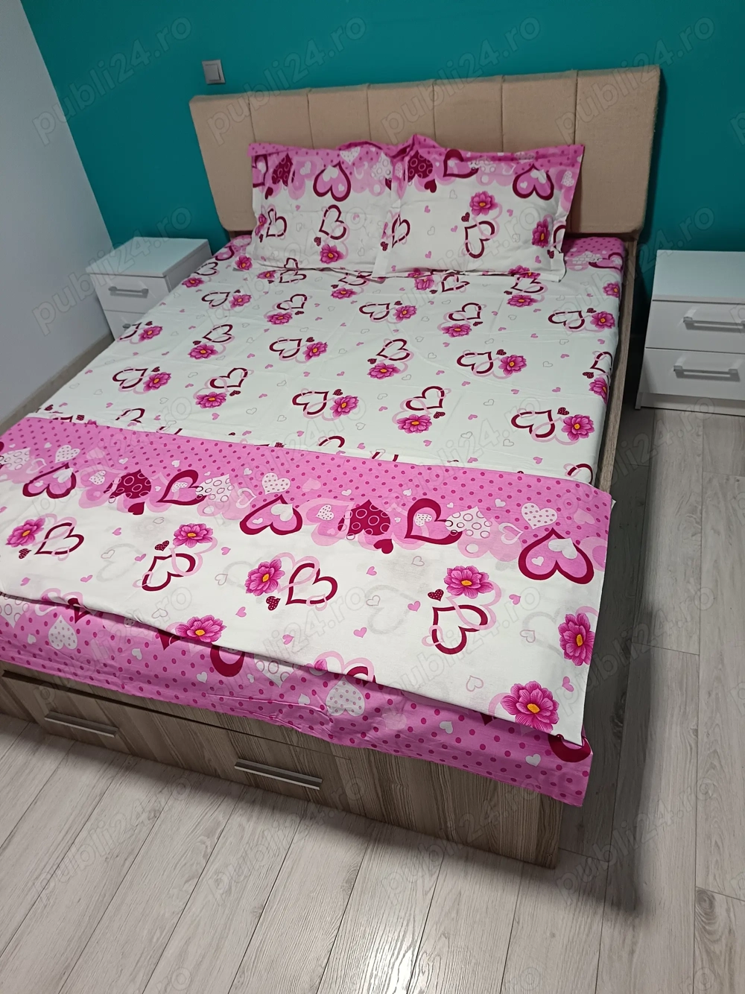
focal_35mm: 24
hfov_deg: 56.8
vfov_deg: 71.6
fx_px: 689
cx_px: 372
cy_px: 497
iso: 1119
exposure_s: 1/25
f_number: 1.75
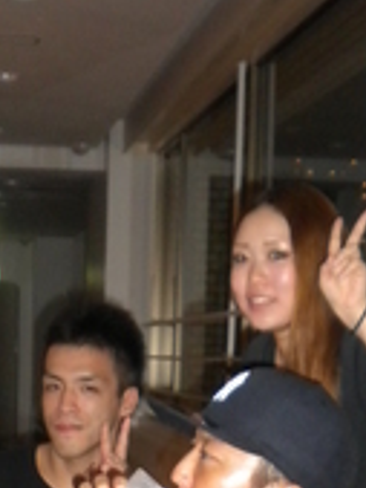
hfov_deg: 17.6
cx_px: 52
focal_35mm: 83
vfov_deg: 22.2
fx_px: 1169
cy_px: 540
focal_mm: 6.3
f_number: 3.1
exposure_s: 1/30
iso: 400
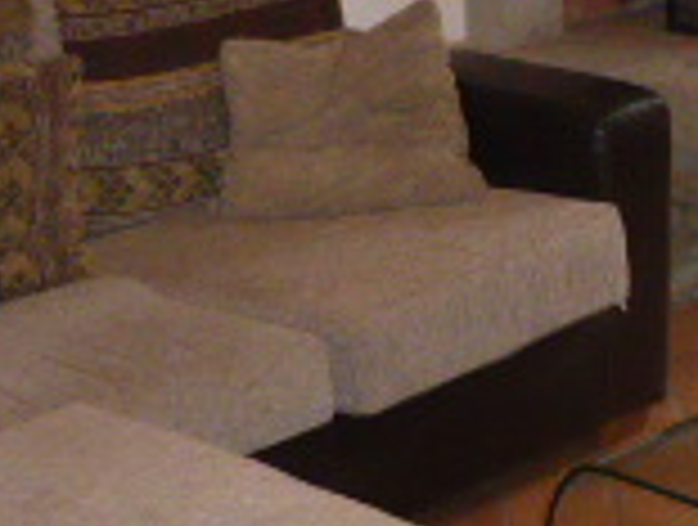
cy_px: 63
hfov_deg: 18.6
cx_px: 671
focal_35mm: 103
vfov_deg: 14.3
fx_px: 2082
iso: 800
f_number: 3.3
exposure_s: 1/60
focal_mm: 4.3
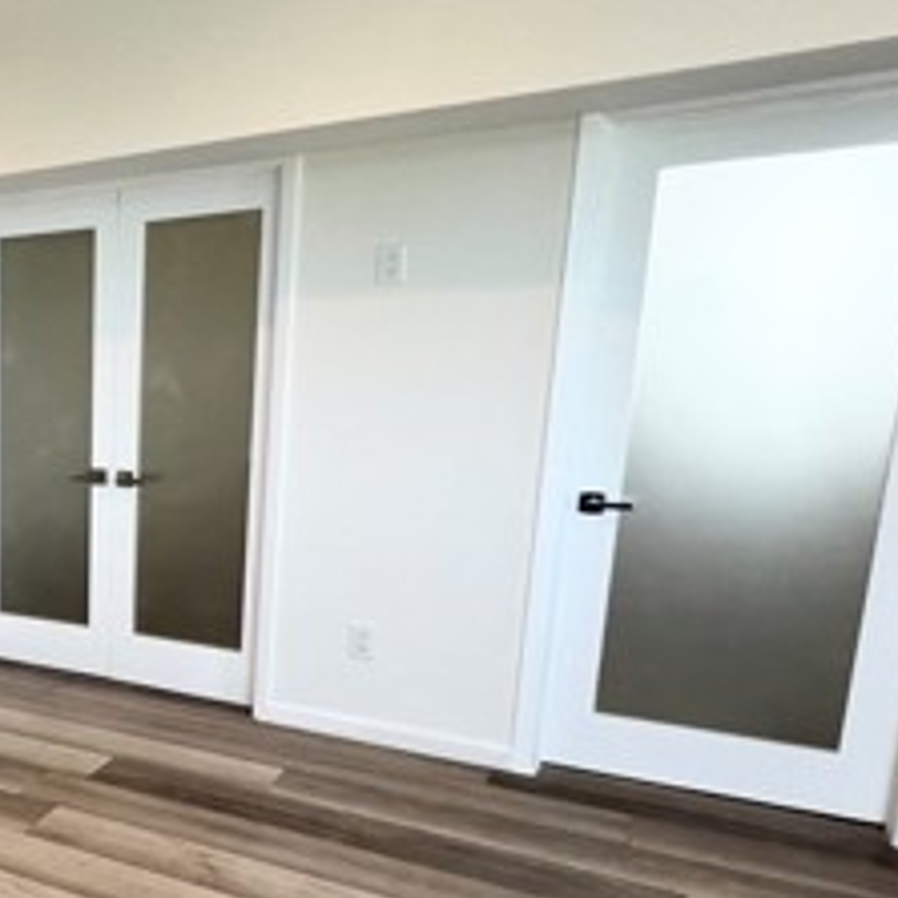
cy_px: 552
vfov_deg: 49.3
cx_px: -205
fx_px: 969
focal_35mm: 33
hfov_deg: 36.8
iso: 80
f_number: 1.8
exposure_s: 1/120
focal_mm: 1.57
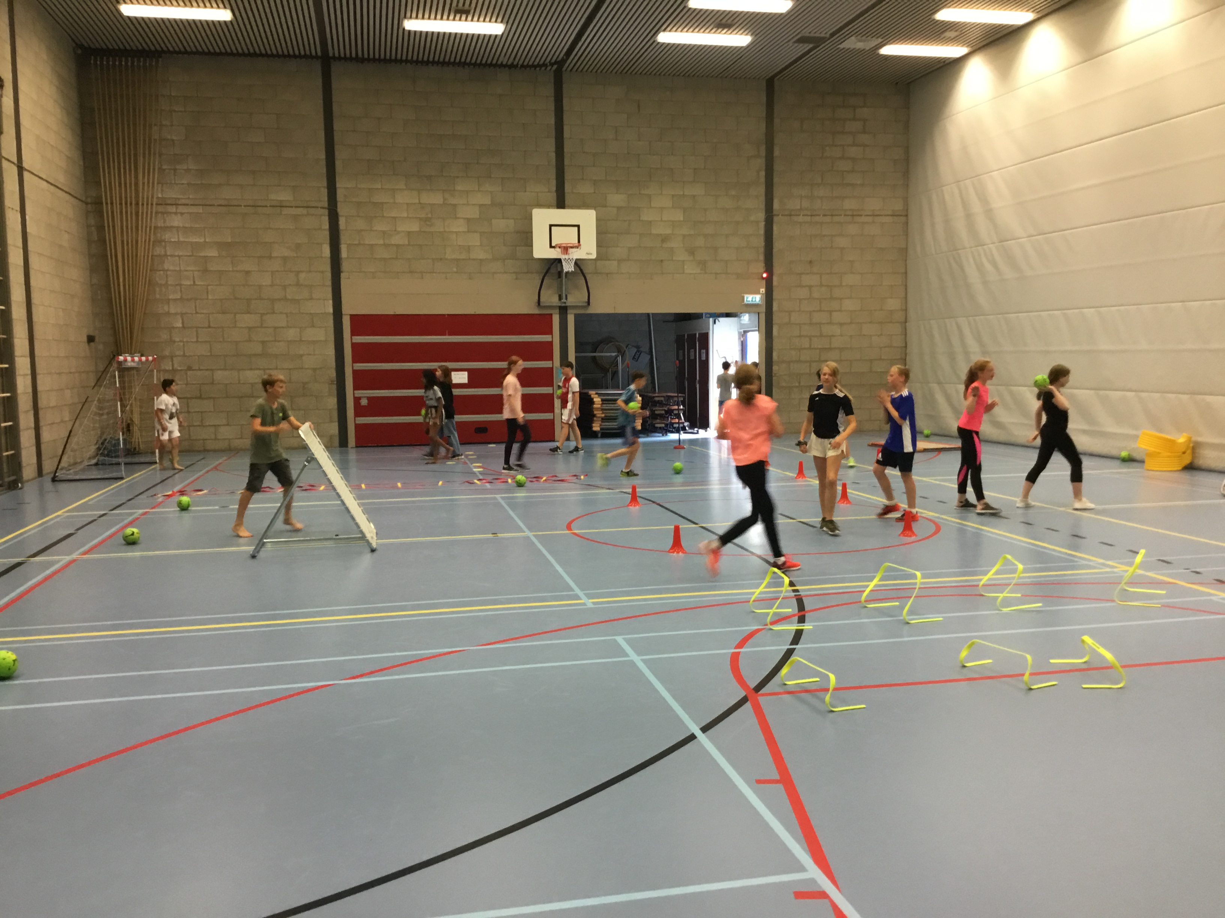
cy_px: 459
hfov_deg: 58.4
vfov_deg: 45.4
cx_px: 612
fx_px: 1097
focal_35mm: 31
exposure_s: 1/33
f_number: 2.4
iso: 125
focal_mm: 3.3
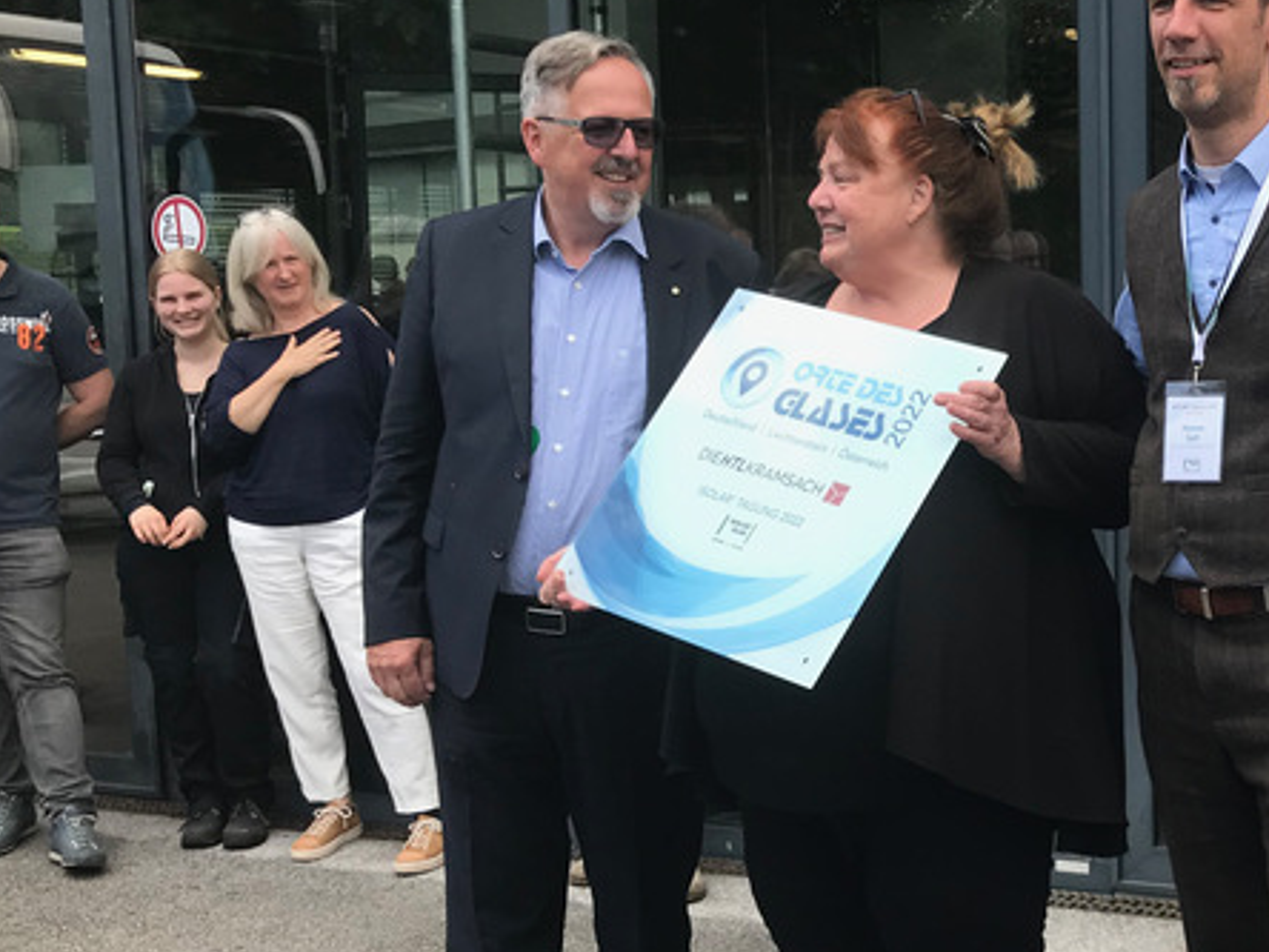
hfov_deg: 33.4
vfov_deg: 26.5
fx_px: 2016
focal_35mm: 55
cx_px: 1103
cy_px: 549
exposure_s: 1/449
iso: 20
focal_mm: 3.99
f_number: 1.8
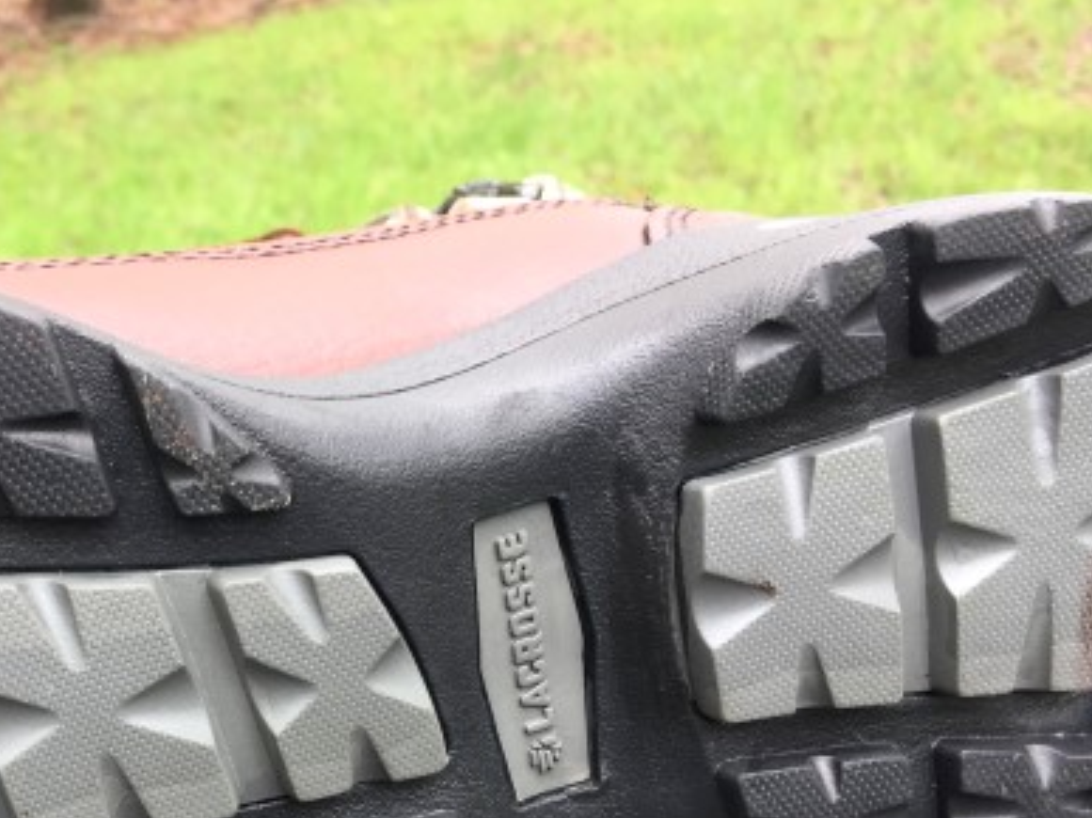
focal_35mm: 48
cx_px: 254
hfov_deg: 38.5
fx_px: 1514
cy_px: 674
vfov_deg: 29.4
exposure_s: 1/120
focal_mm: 4.15
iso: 32
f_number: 2.2
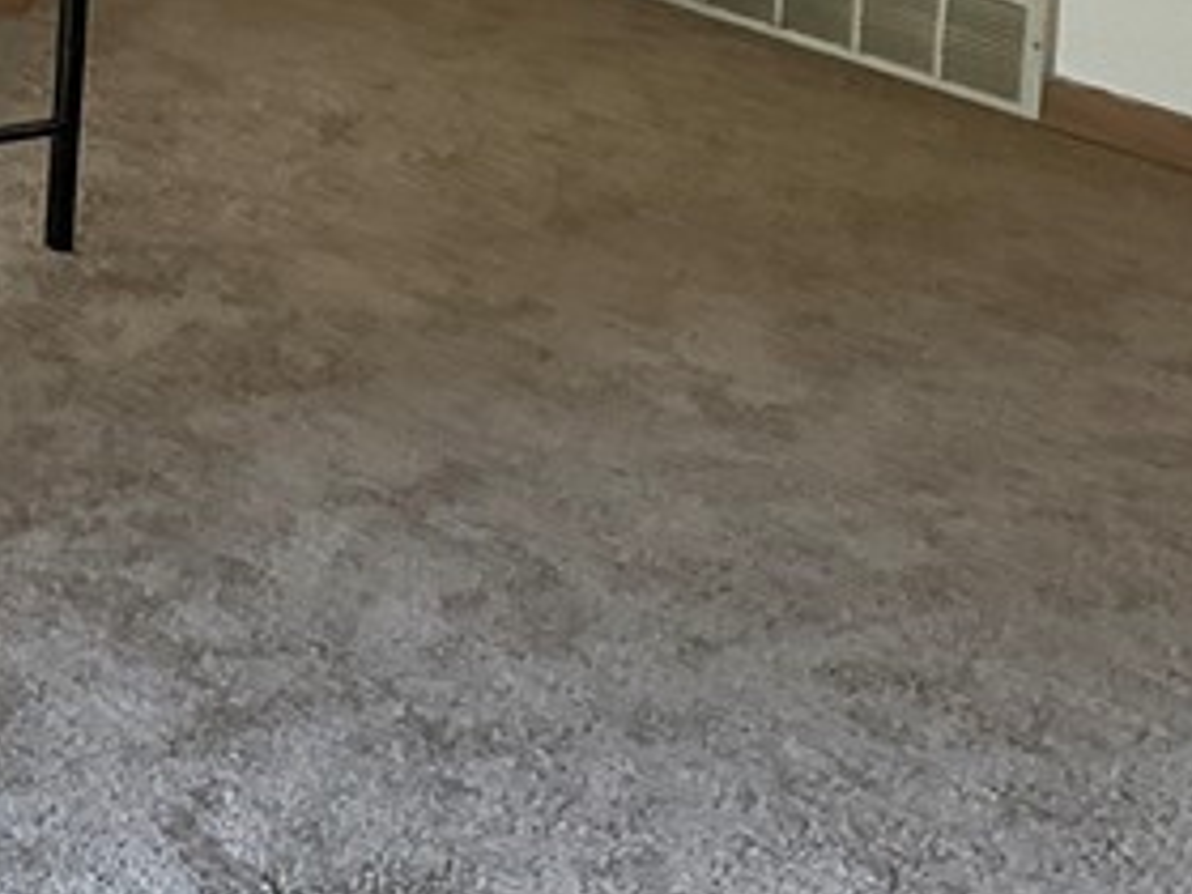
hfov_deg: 18.0
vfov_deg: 13.5
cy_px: -251
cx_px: -51
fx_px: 3650
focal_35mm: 106
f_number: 1.8
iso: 125
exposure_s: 1/60
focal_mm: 3
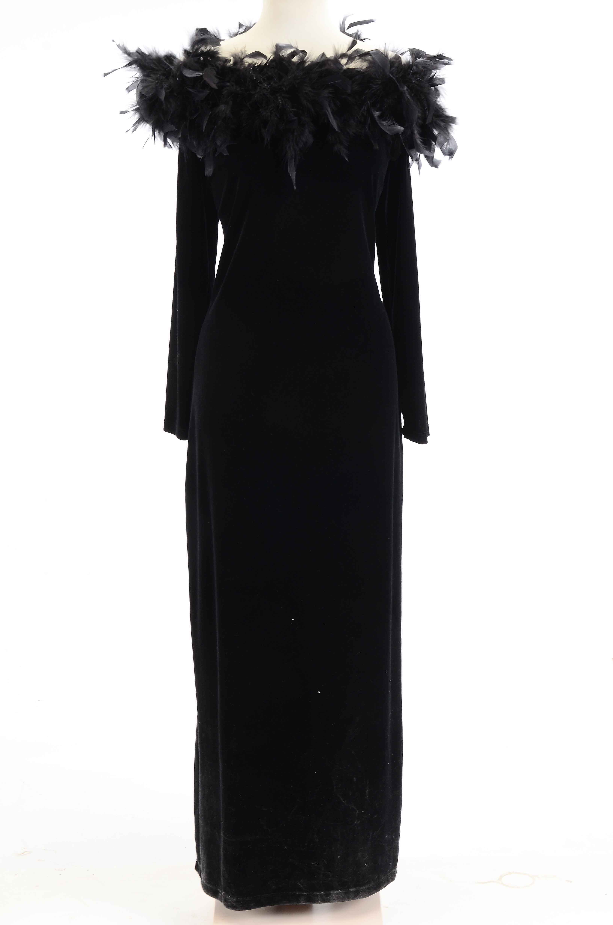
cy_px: 462
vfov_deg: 27.0
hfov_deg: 18.1
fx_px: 1924
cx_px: 306
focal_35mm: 75
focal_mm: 50
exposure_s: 1/80
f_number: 10
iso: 400
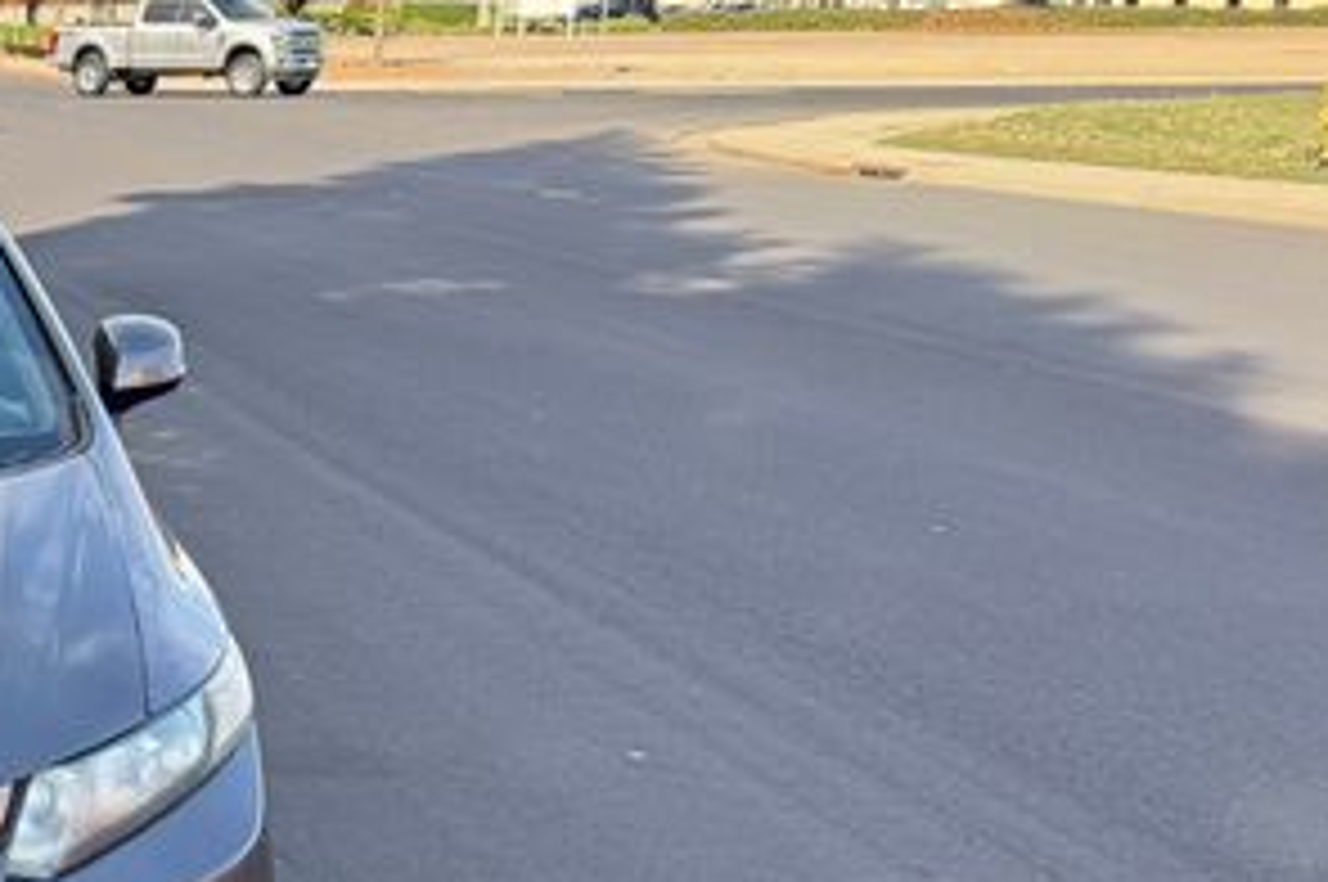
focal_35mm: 61
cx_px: -266
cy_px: 706
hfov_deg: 28.6
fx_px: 2248
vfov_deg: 21.9
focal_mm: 6.76
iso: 80
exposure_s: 1/931
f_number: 1.78
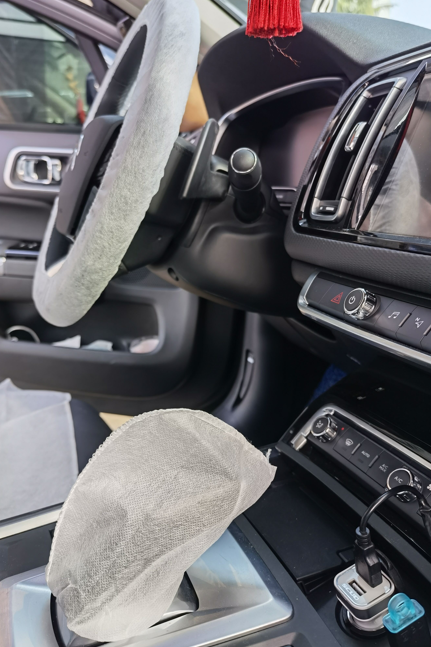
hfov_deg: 44.9
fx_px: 521
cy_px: 326
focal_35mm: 29
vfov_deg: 63.7
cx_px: 186
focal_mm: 6.67
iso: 50
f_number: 1.9
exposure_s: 1/101
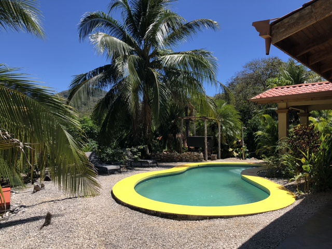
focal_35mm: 28
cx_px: 166
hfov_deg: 63.4
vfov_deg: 49.7
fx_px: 269
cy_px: 124
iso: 20
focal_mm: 4
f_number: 1.8
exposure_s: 1/1656
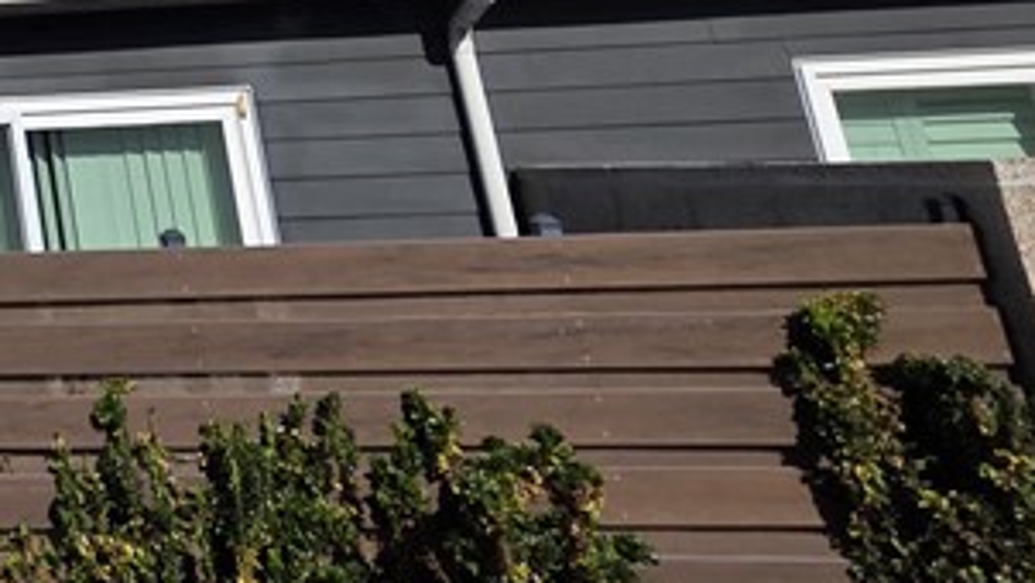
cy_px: -202
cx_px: -576
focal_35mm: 48
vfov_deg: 22.1
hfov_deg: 27.1
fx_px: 1318
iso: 50
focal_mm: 2.2
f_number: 2.2
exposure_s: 1/4291
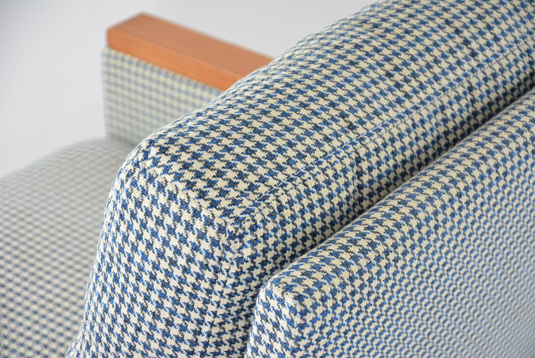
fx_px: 1896
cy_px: 179
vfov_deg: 10.8
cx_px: 268
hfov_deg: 16.1
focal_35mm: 128
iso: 900
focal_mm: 85
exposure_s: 1/125
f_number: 5.6
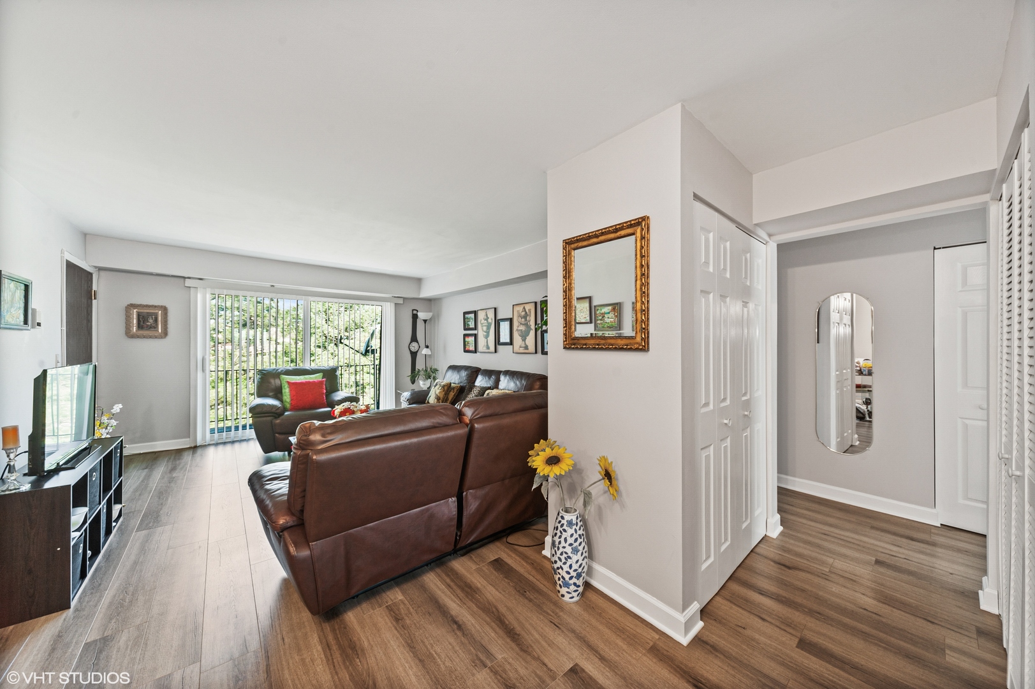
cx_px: 518
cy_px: 344
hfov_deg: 112.7
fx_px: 345
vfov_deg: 89.9
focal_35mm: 12
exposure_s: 1/4
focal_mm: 12
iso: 200
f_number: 8
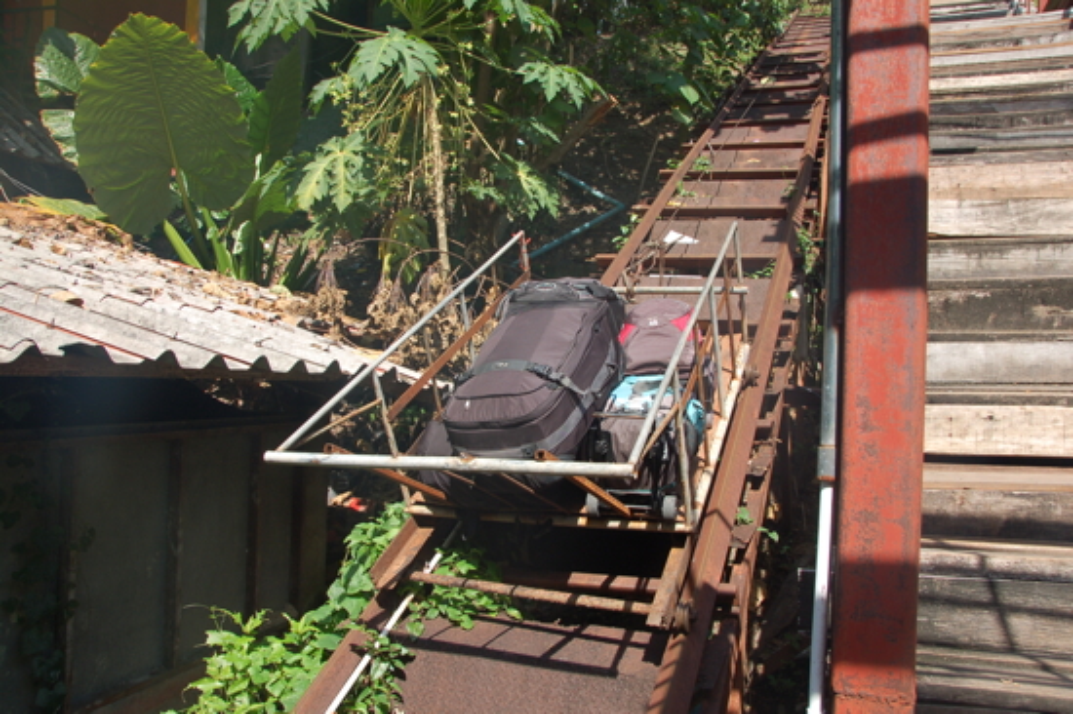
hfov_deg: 67.4
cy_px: 357
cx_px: 536
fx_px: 804
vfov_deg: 47.9
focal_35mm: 27
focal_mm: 18
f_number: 8
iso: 200
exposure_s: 1/250
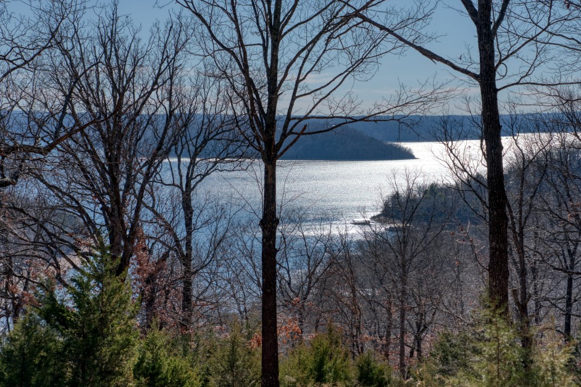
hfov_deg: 27.3
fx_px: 1194
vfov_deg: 18.4
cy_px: 195
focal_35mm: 74
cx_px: 280
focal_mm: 68
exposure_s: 1/100
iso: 100
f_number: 5.6
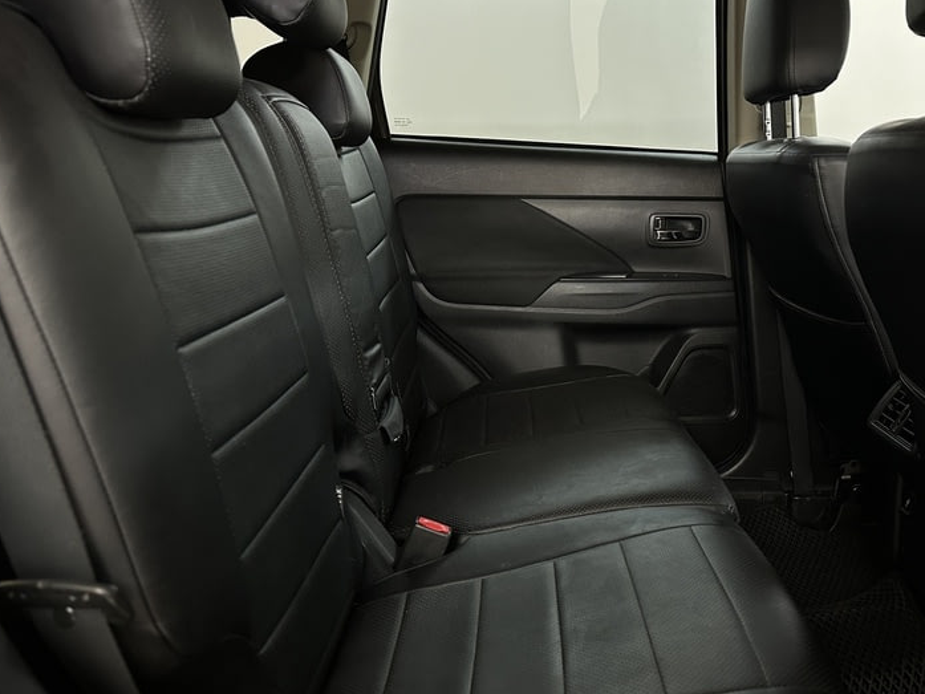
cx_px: 577
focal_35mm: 31
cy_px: 347
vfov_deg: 45.5
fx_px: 829
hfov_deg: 57.6
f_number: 1.78
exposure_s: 1/50
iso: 400
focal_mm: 6.86
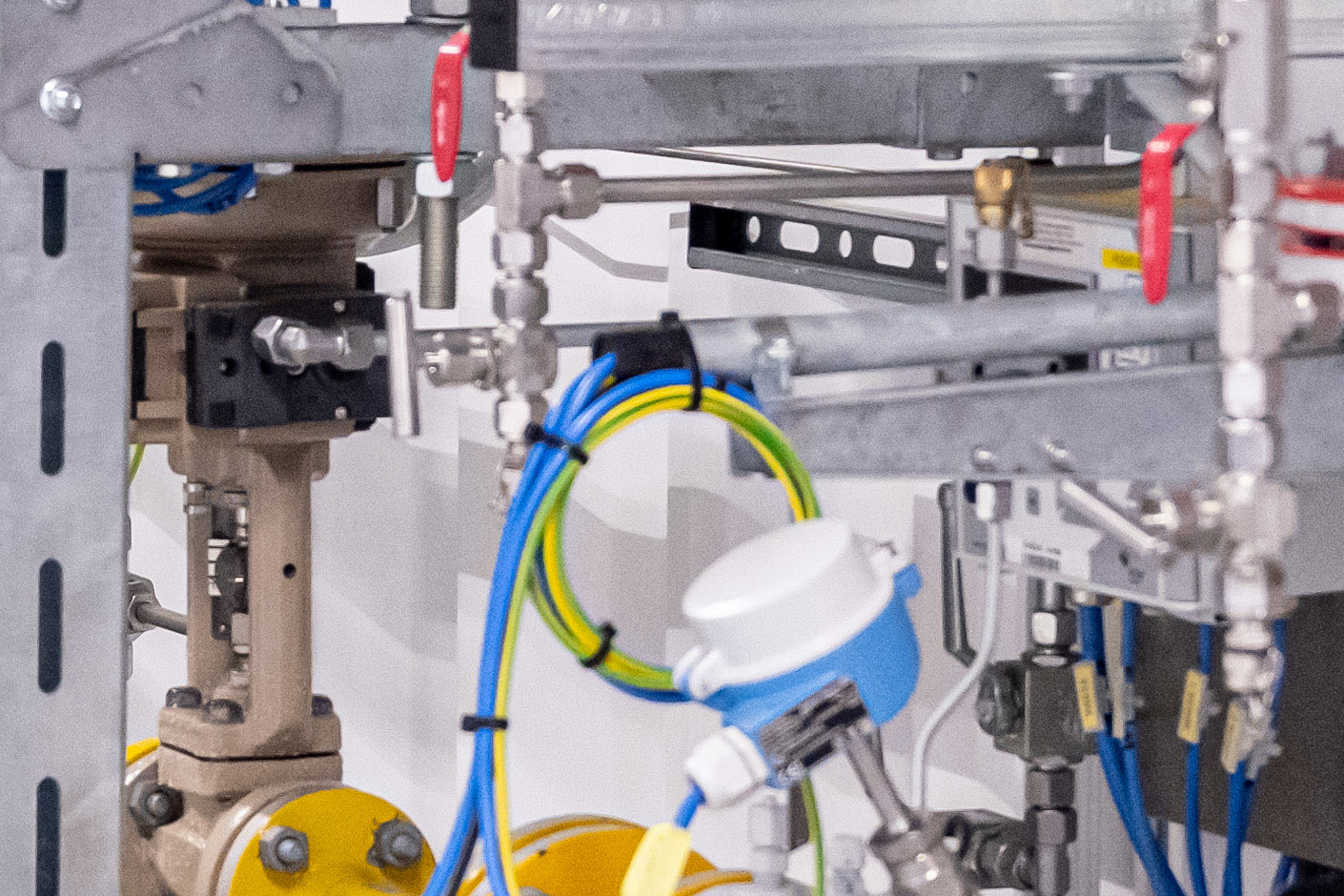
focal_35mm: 205
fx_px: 7653
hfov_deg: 9.9
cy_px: -305
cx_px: -69
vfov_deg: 6.6
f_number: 3.5
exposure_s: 1/400
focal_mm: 35
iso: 2000
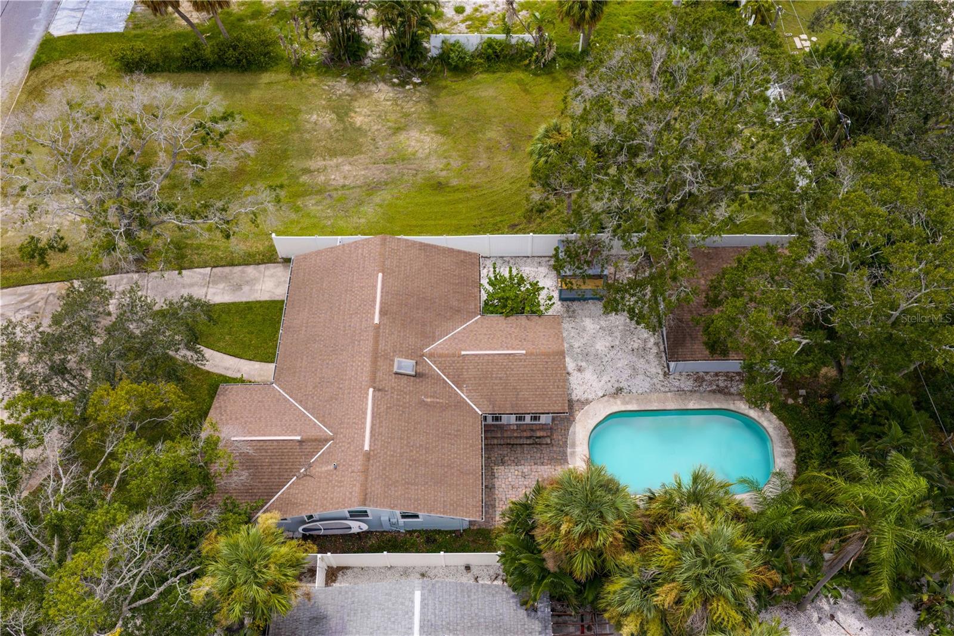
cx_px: 477
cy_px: 318
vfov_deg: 46.4
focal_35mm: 28
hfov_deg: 65.5
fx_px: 742
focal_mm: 14.45
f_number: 2.8
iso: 100
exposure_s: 1/1000
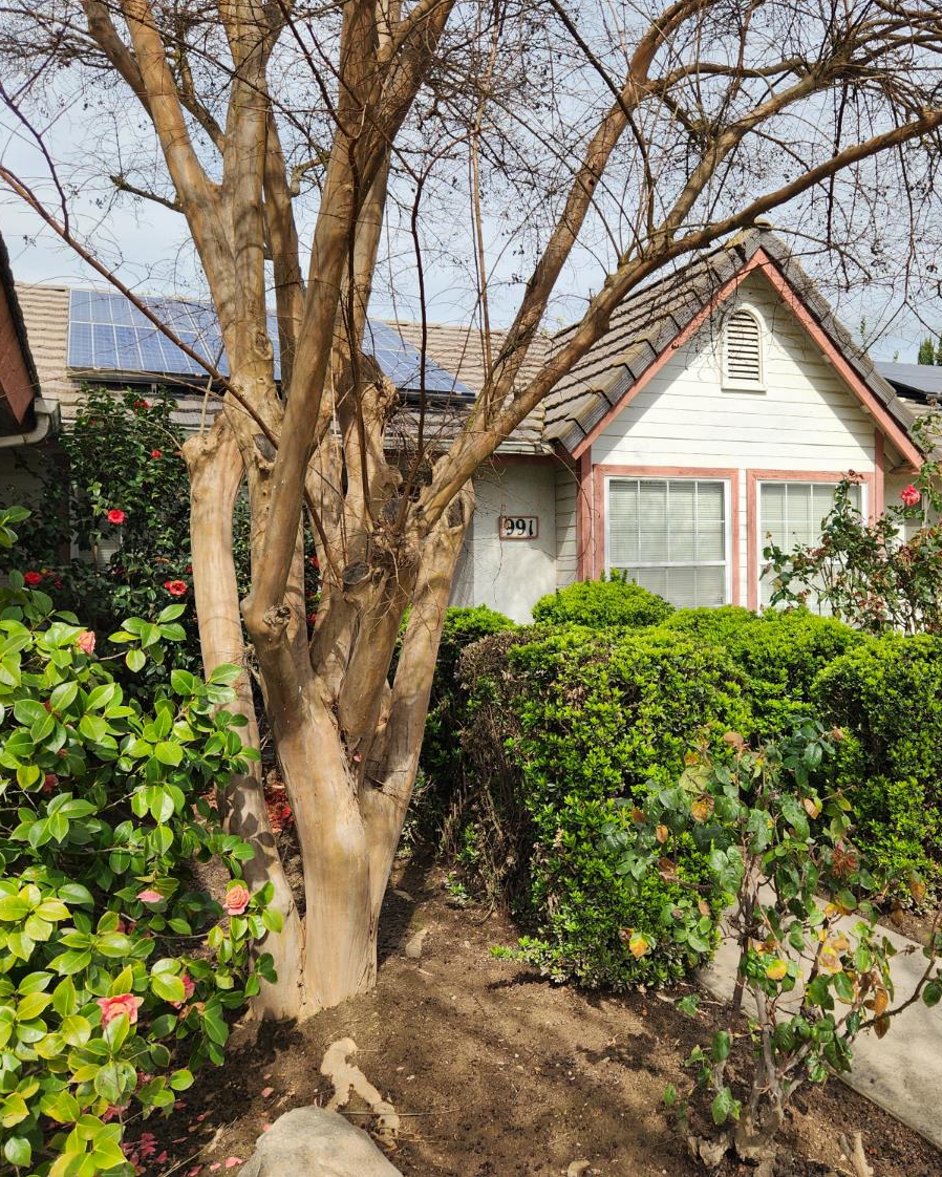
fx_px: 1045
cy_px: 588
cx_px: 615
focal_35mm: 30
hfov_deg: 47.8
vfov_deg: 58.8
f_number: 1.8
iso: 20
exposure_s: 1/1235
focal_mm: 5.4
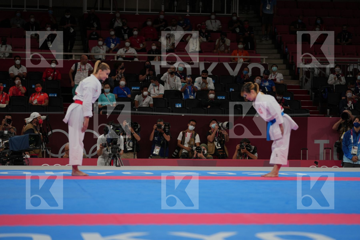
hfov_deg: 16.8
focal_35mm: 122
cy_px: 120
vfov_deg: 11.2
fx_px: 1220
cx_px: 180
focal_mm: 122
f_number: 2.8
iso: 400
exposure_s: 1/1000
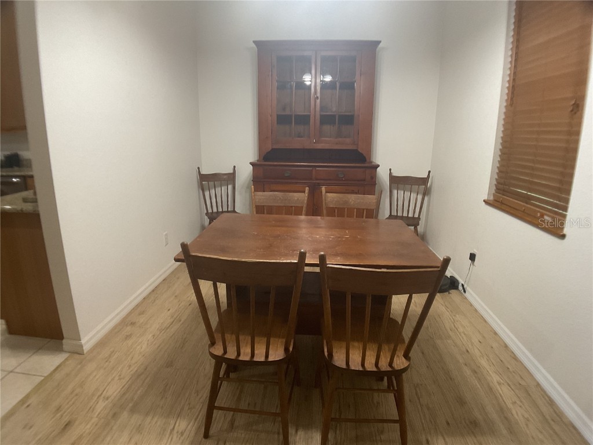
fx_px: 497
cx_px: 296
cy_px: 222
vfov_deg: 48.2
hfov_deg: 61.7
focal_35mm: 29
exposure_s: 1/60
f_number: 1.8
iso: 125
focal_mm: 3
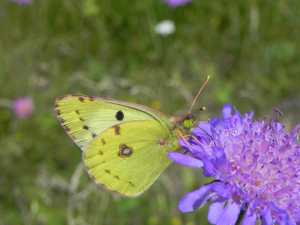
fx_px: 910
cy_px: 112
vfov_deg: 14.1
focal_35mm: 105
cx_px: 150
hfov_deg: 18.7
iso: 160
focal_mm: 18.8
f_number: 8
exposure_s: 1/493
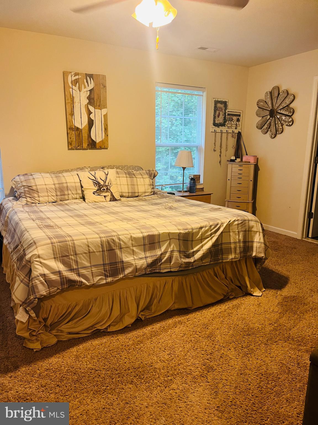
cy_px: 212
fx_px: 318
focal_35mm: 26
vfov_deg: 67.3
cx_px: 159
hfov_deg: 53.1
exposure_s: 1/60
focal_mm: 5.1
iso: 320
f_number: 1.6
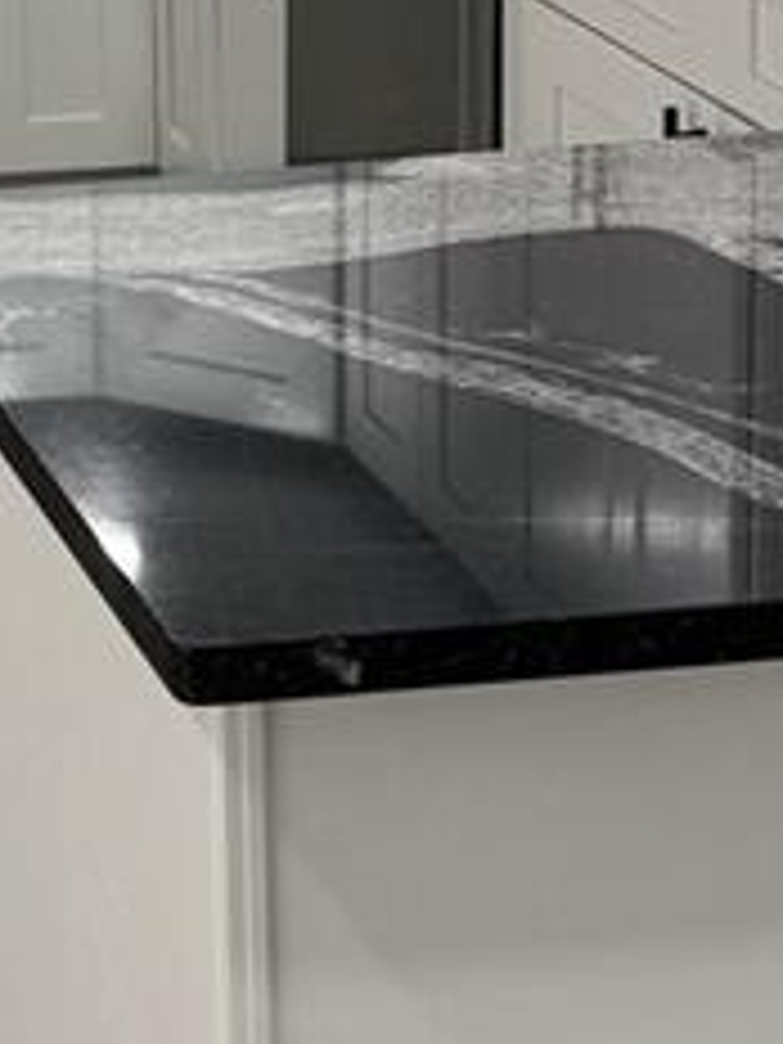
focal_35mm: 124
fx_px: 3740
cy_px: -130
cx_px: -432
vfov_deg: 15.4
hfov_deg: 11.4
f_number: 1.78
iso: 80
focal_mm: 6.76
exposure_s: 1/120
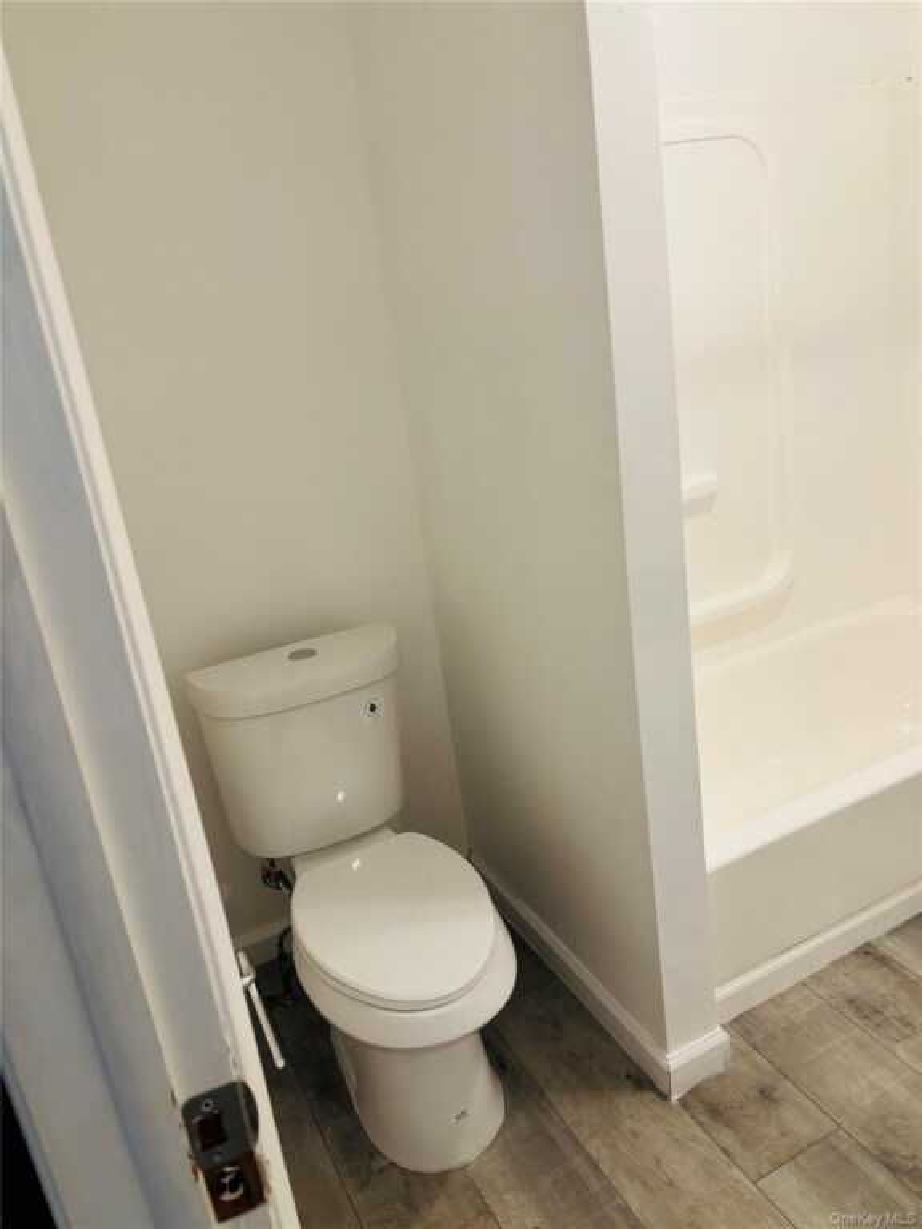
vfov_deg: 67.3
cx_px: 461
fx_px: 923
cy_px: 614
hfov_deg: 53.1
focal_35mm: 26
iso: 250
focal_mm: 5.96
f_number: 1.6
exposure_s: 1/60
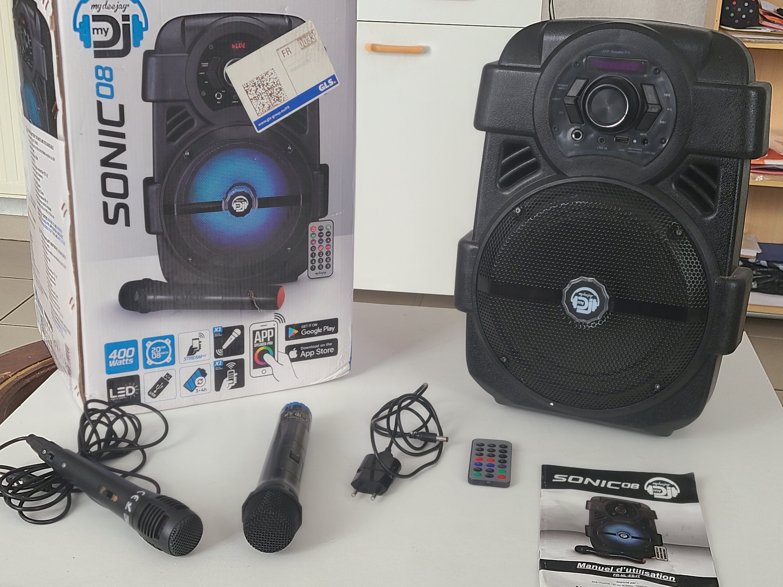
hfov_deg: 67.3
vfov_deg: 53.1
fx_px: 588
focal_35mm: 26
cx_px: 392
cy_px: 294
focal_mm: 5.4
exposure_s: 1/60
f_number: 1.8
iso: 80
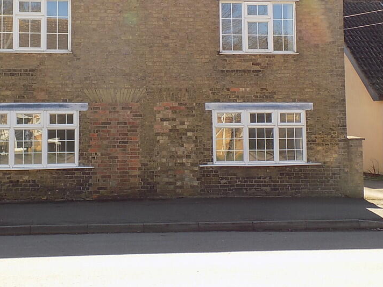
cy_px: 86
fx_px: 653
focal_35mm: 59
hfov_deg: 32.3
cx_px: 119
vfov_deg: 24.6
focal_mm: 7.3
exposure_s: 1/250
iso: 80
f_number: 3.6
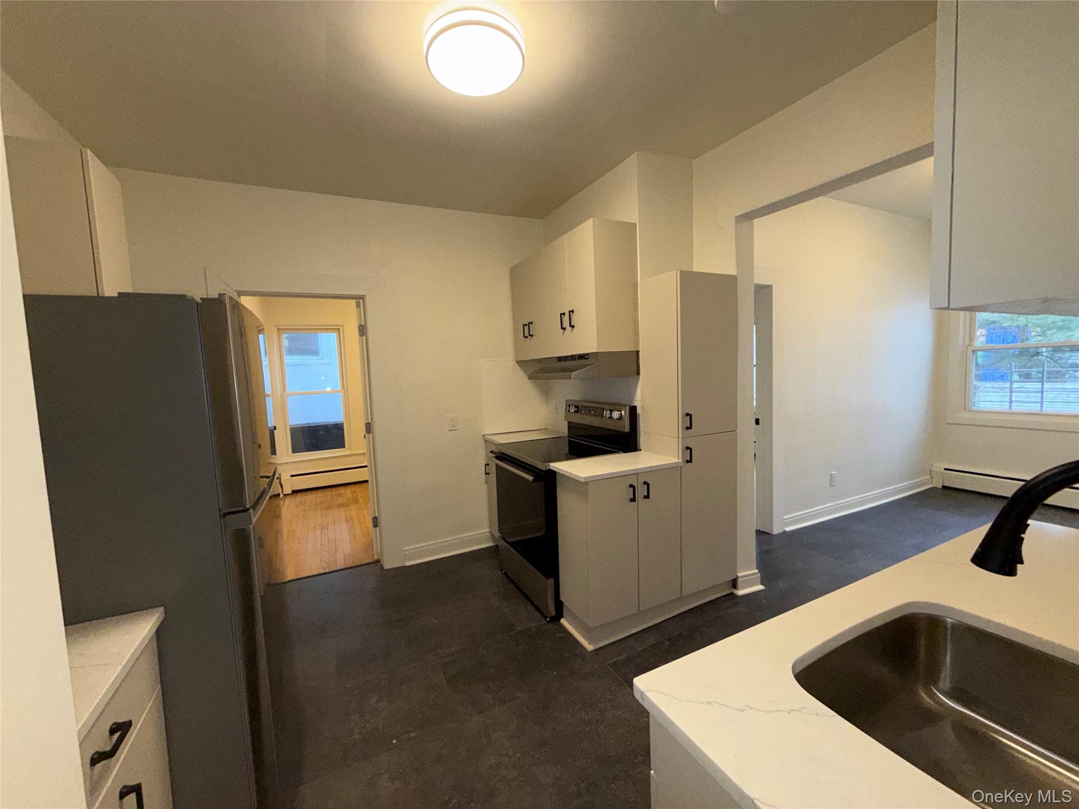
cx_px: 540
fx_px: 436
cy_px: 404
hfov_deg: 102.1
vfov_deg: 85.7
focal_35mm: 14
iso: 125
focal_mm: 2.22
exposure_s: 1/120
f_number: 2.2
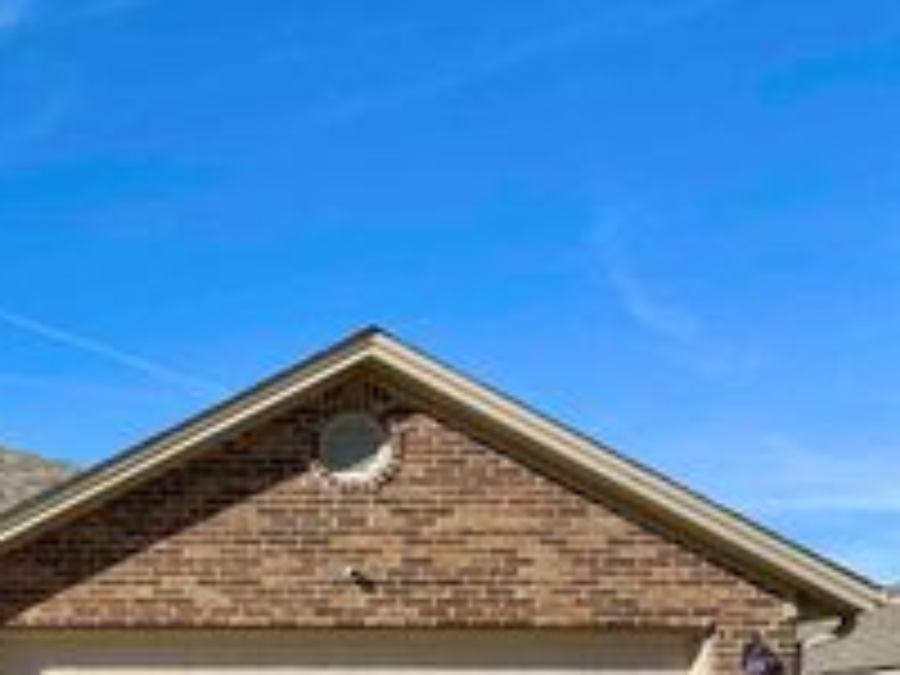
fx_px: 1560
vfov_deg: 22.6
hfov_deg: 27.9
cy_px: 796
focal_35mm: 60
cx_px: -202
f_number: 1.78
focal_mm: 6.86
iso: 80
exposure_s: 1/5848
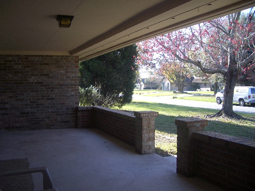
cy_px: 96
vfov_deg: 40.7
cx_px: 128
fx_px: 258
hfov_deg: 52.6
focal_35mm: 35
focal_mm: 5.8
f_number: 2.6
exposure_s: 1/200
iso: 50
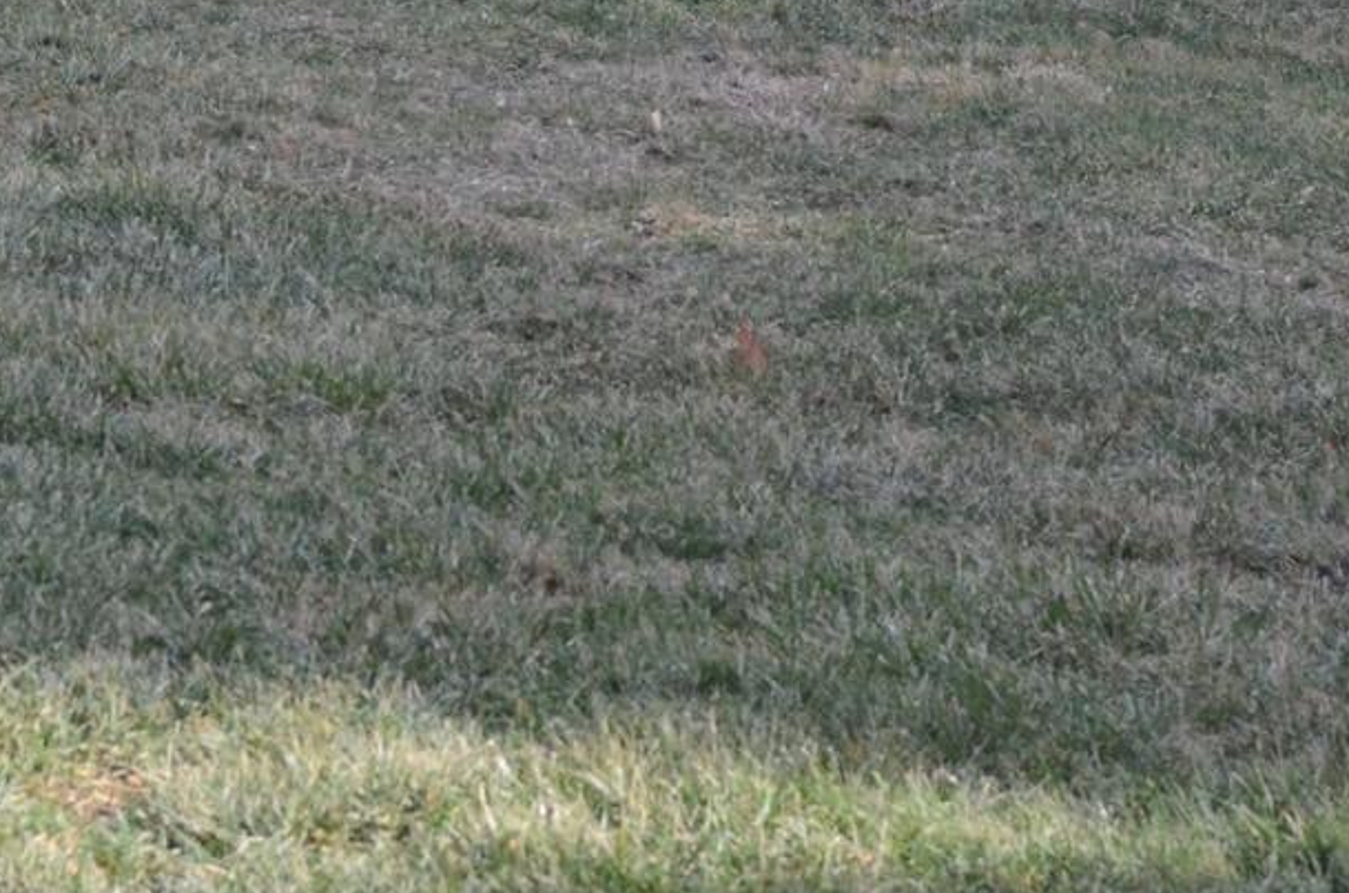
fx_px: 6605
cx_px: 272
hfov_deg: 11.6
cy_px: -175
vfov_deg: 7.7
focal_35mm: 177
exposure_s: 1/1600
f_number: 4
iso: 1000
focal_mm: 35
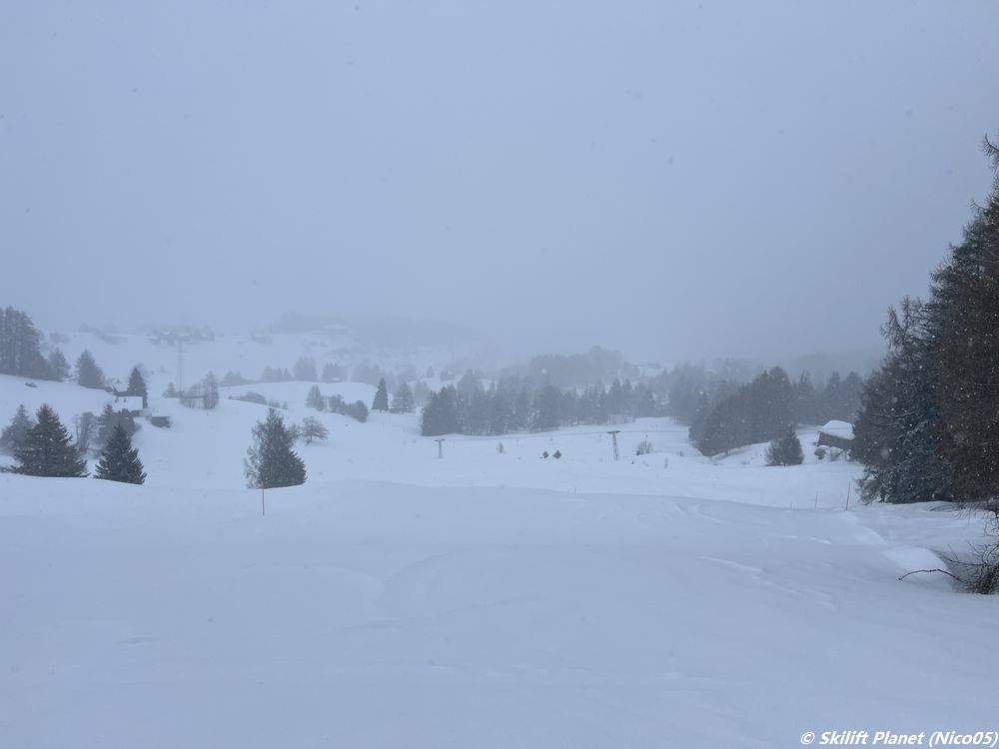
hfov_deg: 67.3
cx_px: 500
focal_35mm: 26
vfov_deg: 53.1
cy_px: 374
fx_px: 750
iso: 50
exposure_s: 1/1183
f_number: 1.5
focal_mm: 5.7
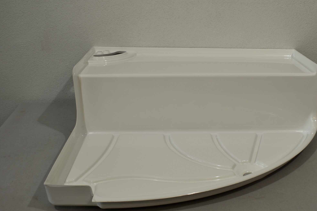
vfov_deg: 26.5
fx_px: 449
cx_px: 194
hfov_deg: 38.7
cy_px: 119
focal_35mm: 51
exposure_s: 1/125
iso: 200
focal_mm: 26
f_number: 5.6
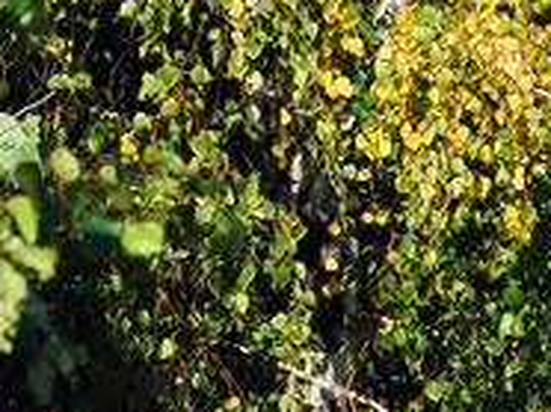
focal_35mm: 839
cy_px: 929
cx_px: 1303
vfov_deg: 1.8
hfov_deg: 2.4
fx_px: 13338
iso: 200
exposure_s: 1/400
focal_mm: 90
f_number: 7.1
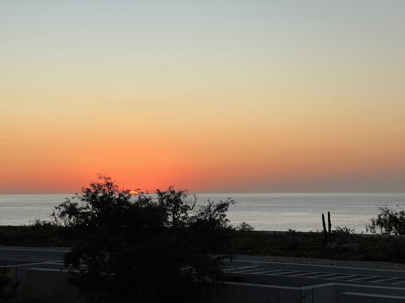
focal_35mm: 77
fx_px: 901
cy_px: 152
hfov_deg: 25.3
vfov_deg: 19.1
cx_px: 202
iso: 32
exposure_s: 1/279
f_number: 2.8
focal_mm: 9
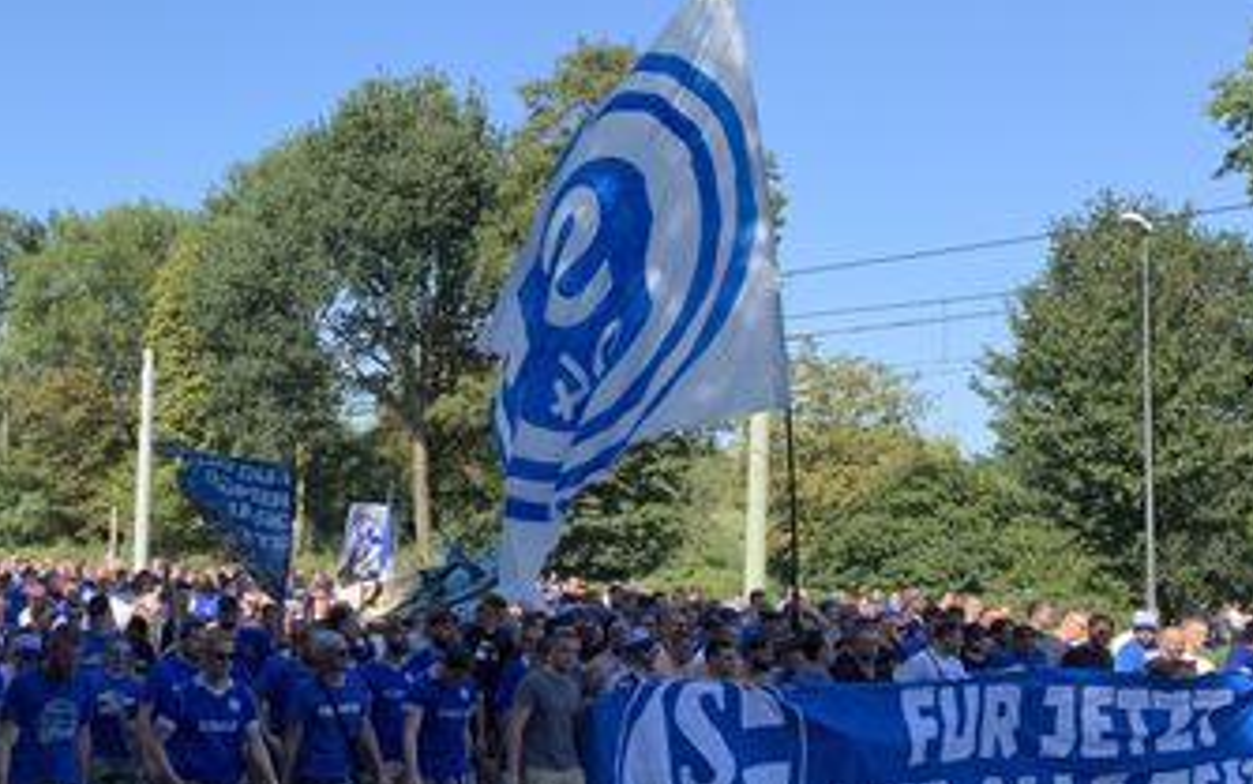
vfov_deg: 27.4
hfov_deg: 40.5
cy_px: 411
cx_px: 214
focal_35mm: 47
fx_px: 1606
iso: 25
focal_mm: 4.25
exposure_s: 1/1043
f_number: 1.8
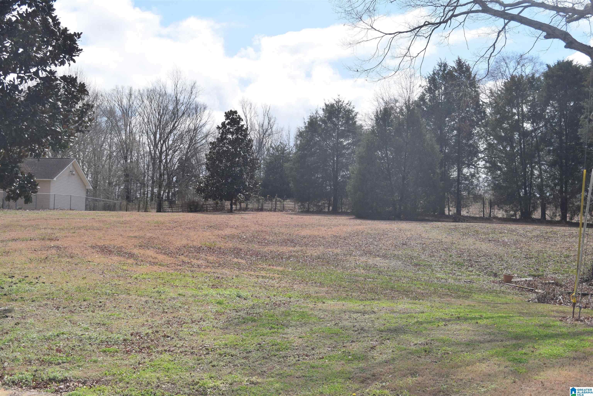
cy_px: 198
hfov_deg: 42.3
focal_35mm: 46
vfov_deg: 28.9
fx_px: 766
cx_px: 296
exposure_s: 1/2000
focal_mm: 31
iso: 400
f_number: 8
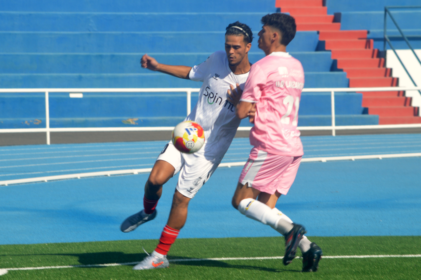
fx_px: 2629
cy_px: 140
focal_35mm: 225
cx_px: 210
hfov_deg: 9.2
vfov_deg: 6.1
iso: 100
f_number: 10
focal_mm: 150
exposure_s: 1/250
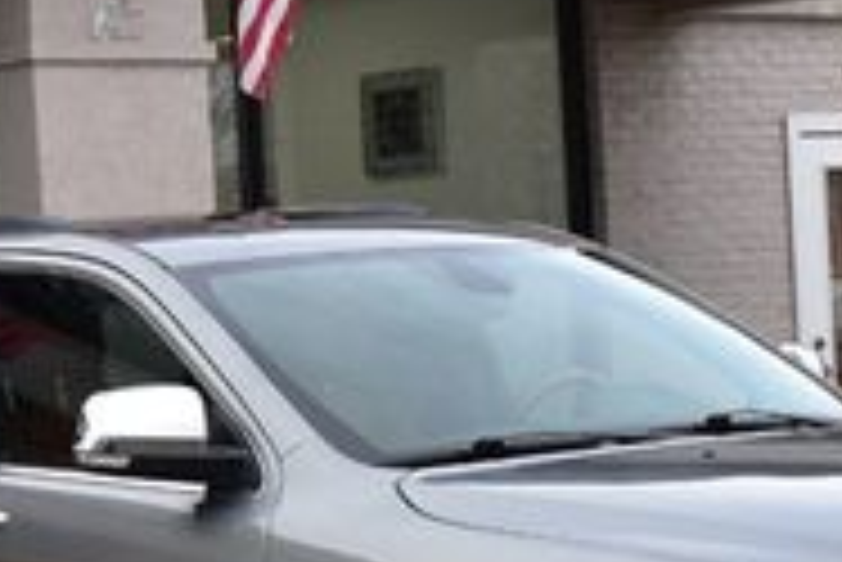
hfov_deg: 13.4
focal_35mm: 149
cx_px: -144
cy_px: 454
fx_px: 3481
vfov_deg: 9.2
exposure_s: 1/100
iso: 400
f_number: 9
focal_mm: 29
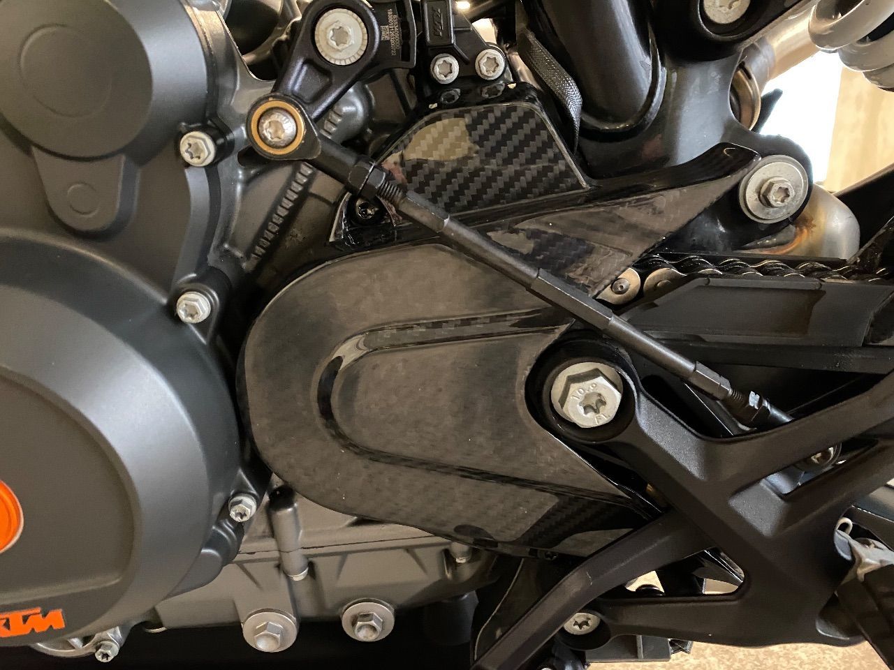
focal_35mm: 26
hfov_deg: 67.3
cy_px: 335
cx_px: 447
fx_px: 671
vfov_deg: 53.1
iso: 800
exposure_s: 1/25
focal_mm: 4.25
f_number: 1.8
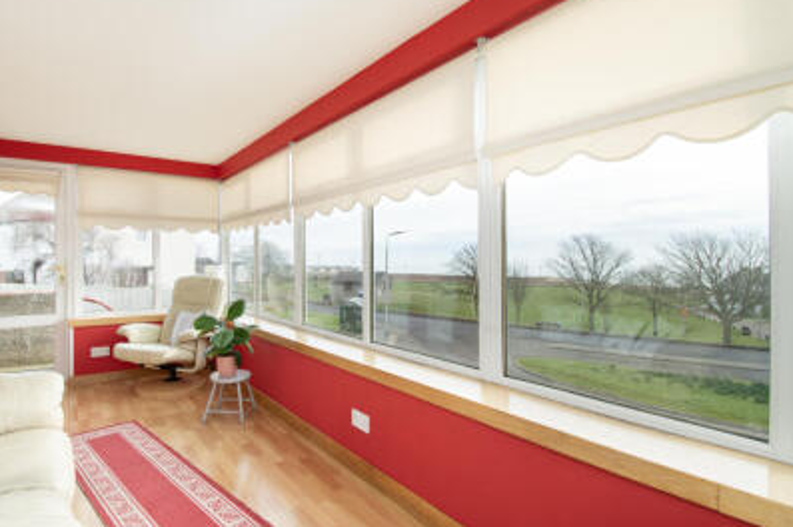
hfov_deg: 89.6
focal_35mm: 18
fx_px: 396
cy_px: 270
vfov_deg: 67.3
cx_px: 346
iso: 200
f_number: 8
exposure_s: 1/40
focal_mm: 10
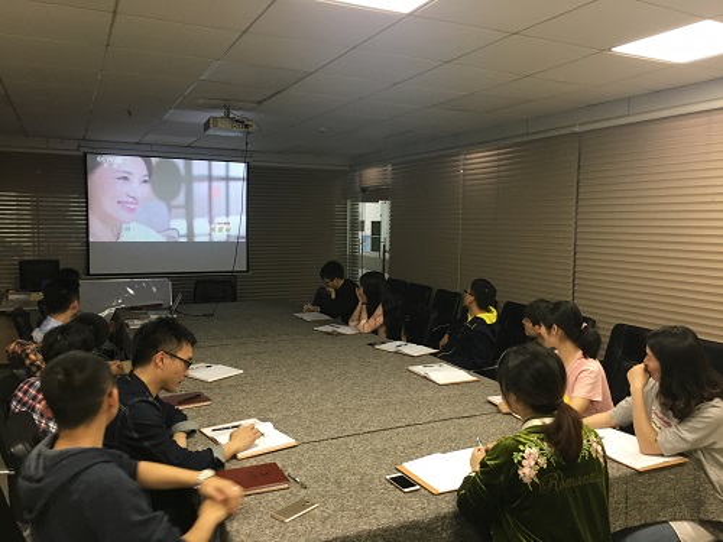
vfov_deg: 48.2
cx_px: 362
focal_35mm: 29
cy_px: 271
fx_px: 606
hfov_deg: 61.7
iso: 125
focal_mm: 4.15
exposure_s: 1/33
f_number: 2.2
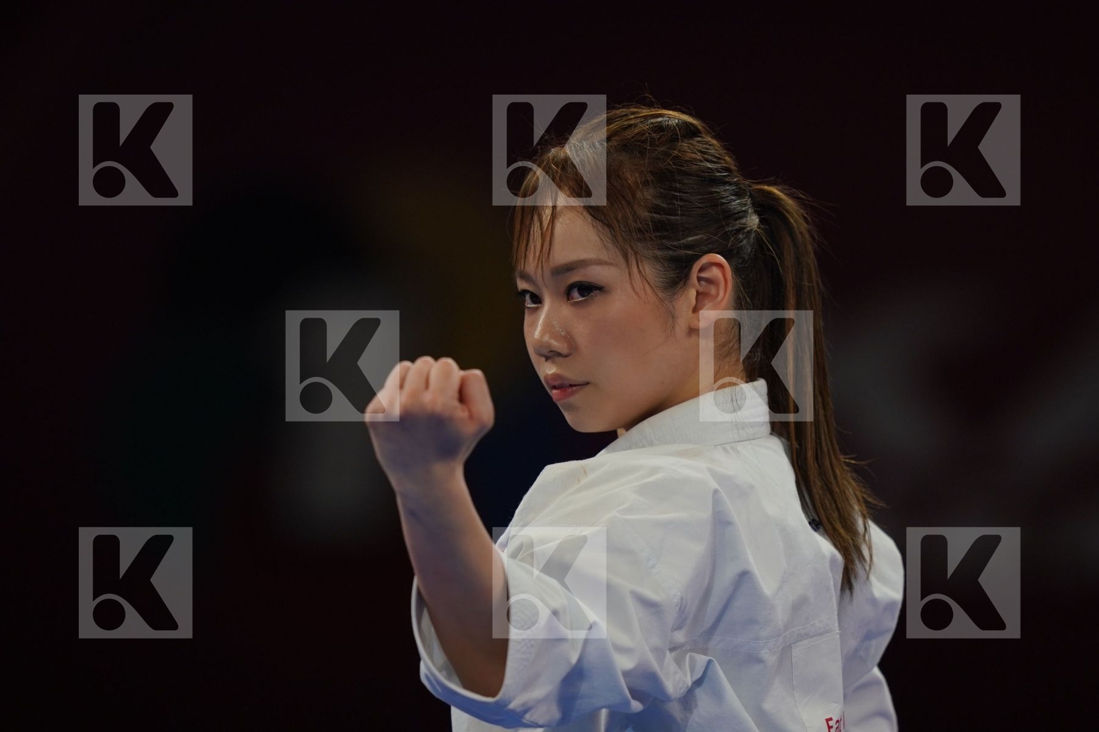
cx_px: 550
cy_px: 366
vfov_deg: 2.3
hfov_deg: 3.4
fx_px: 18315
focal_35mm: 600
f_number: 2.8
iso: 500
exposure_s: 1/500
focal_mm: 400
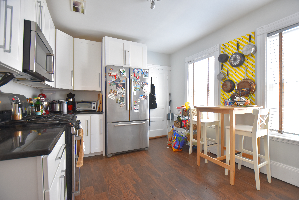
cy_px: 100
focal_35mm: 16
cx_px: 150
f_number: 3.5
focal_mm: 10.5
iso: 560
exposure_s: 1/15
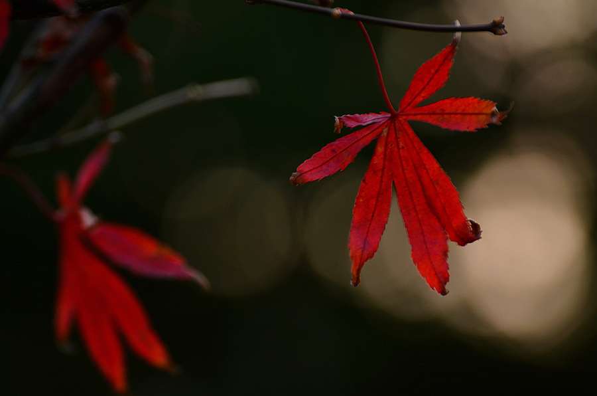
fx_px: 4716
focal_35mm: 285
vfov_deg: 4.8
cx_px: 298
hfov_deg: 7.2
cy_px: 198
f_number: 5.3
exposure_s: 1/60
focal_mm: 190
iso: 320
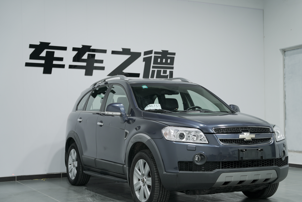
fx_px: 498
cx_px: 178
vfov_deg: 22.9
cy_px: 112
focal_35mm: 59
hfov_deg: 33.7
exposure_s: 1/100
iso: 400
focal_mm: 50.3
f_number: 3.2
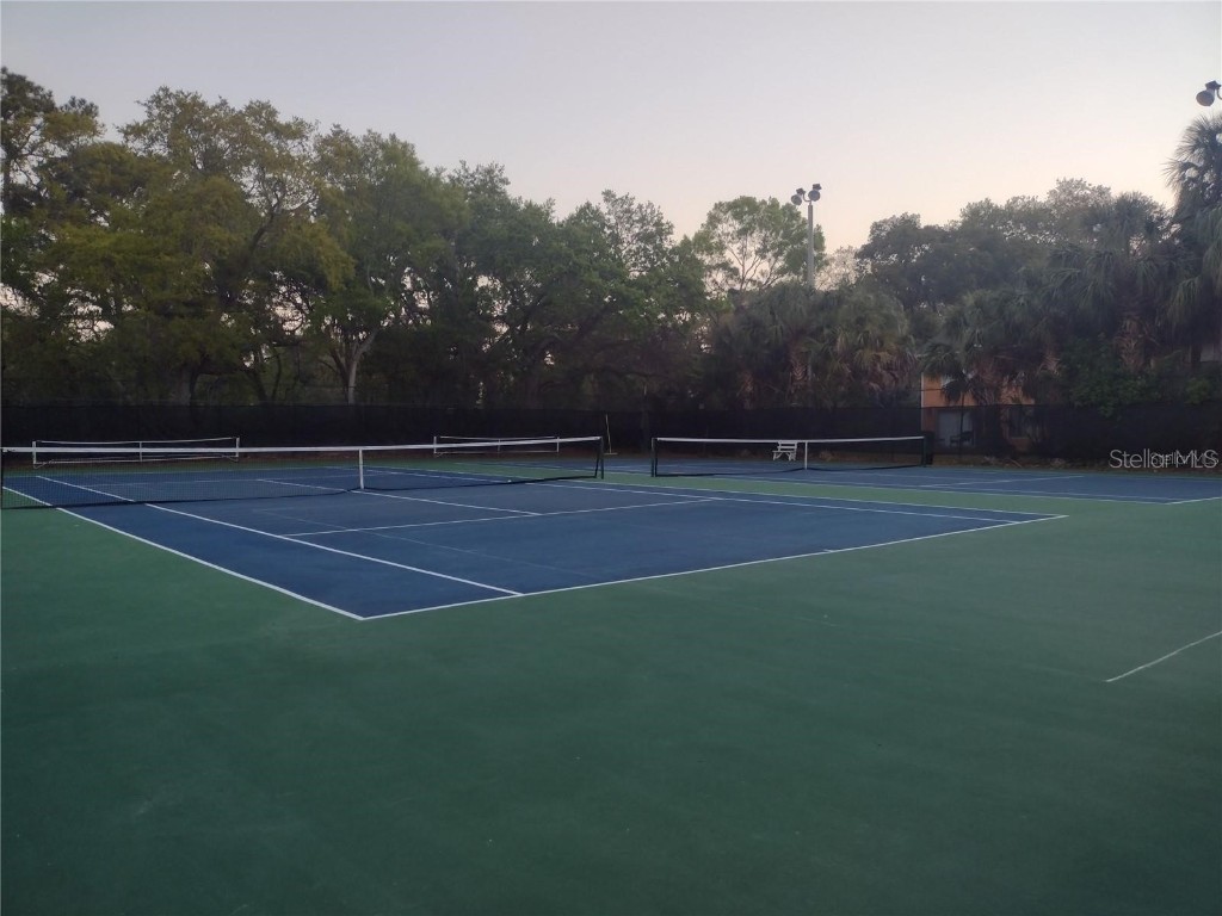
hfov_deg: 65.3
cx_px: 611
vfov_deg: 51.4
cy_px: 458
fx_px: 953
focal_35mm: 27
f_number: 1.7
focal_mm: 4.71
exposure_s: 1/120
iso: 139
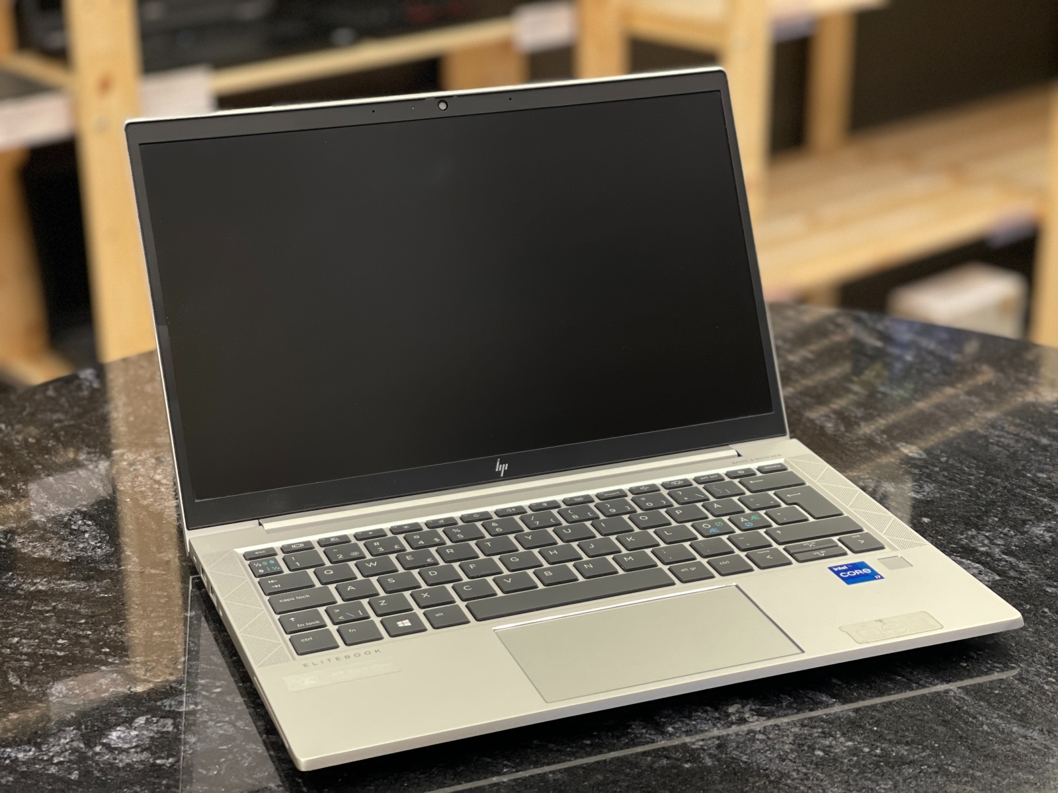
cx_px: 529
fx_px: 1956
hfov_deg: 30.3
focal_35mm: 64
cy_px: 396
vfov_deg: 22.9
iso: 320
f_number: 2.2
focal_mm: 7.5
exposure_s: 1/40
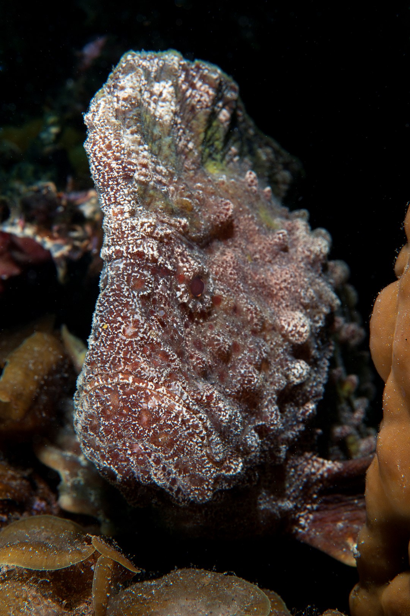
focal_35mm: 105
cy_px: 308
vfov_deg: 19.5
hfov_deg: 13.0
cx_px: 205
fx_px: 1796
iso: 400
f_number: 22
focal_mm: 105
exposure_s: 1/80
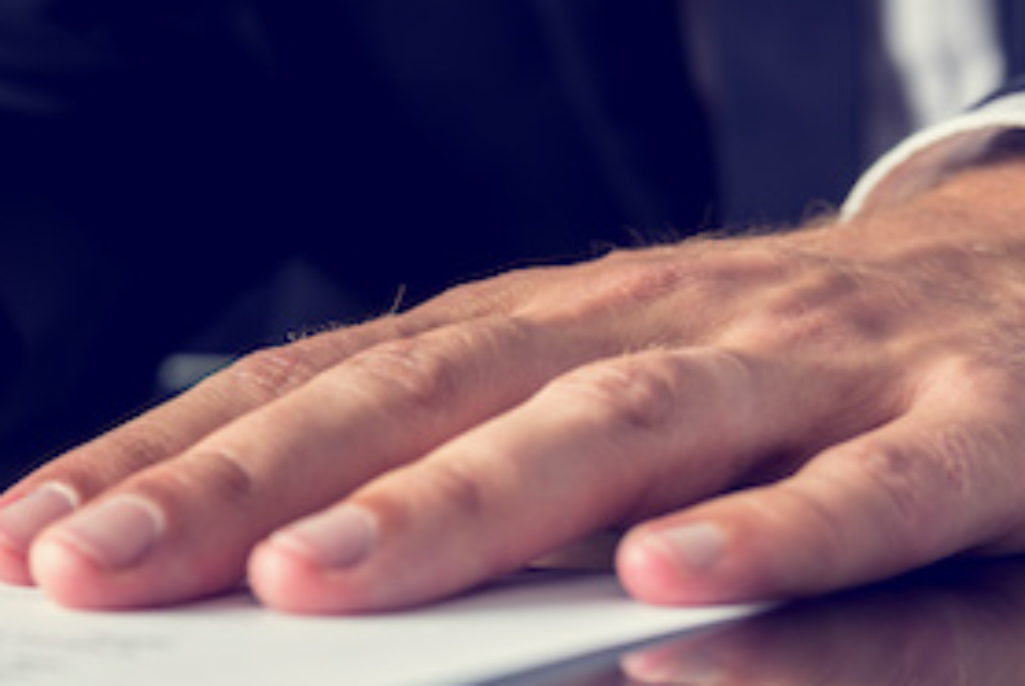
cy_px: 463
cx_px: 55
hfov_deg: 22.4
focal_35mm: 88
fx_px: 2508
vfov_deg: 15.5
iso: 100
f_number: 4.5
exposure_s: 1/8
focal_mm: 35
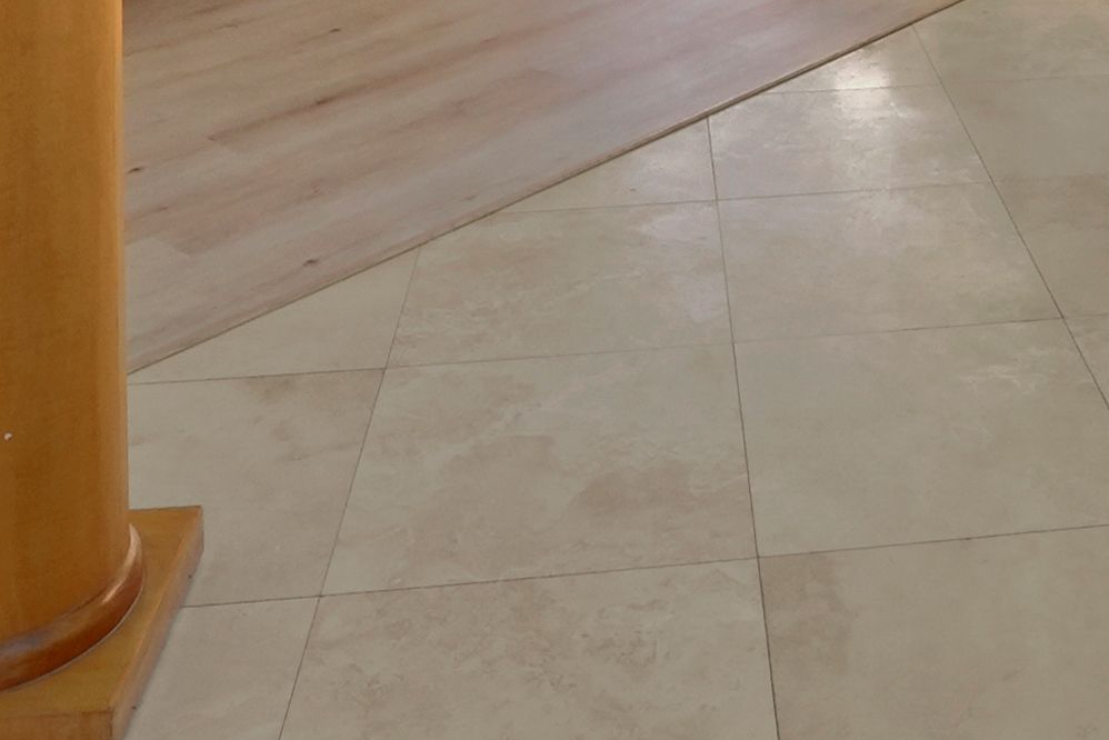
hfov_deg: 37.7
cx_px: 862
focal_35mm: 51
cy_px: -508
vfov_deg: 20.5
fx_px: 1571
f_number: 11
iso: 2000
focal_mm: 12
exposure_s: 1/2
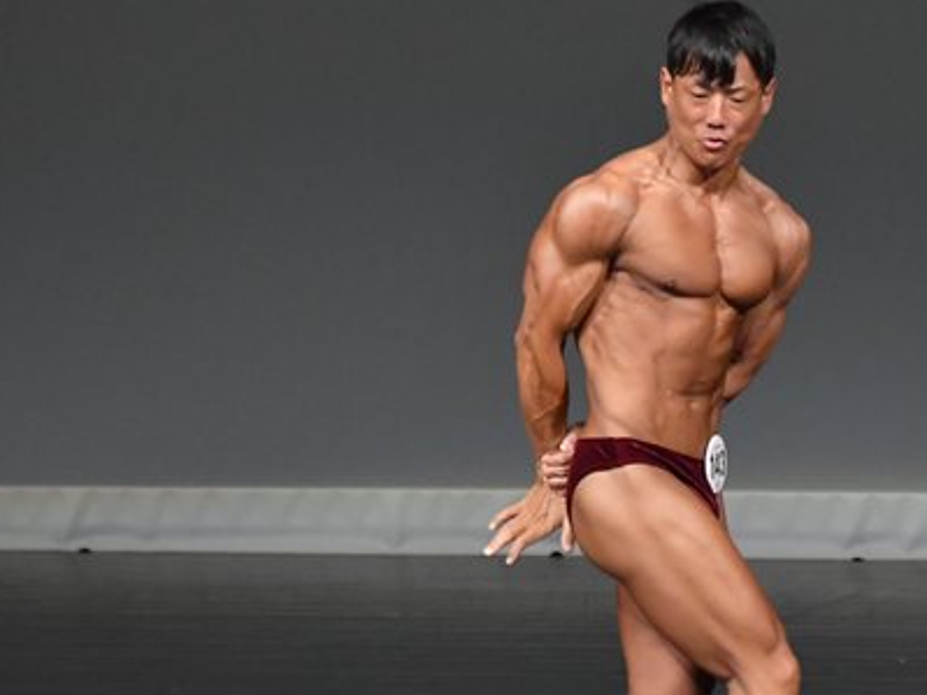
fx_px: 17241
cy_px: 479
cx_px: 756
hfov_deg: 3.1
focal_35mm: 644
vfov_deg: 2.3
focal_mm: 230
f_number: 5.6
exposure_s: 1/400
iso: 4000
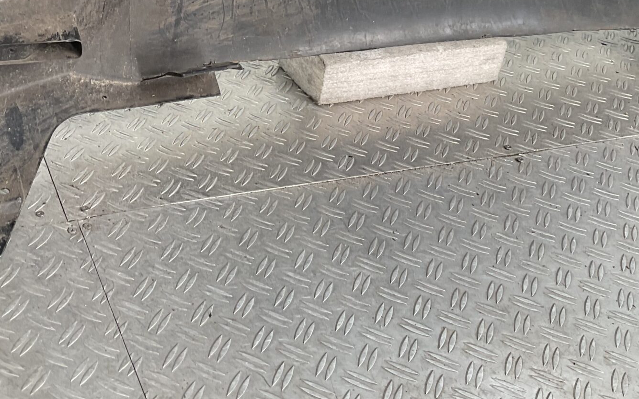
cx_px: 191
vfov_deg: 21.0
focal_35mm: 59
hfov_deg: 34.1
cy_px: -37
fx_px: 1028
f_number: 1.8
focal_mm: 3
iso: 20
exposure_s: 1/120
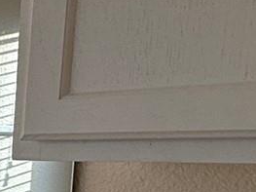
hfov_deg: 12.3
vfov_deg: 13.1
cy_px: 244
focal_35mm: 109
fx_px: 806
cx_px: -434
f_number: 2.2
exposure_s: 1/181
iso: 50
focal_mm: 2.22
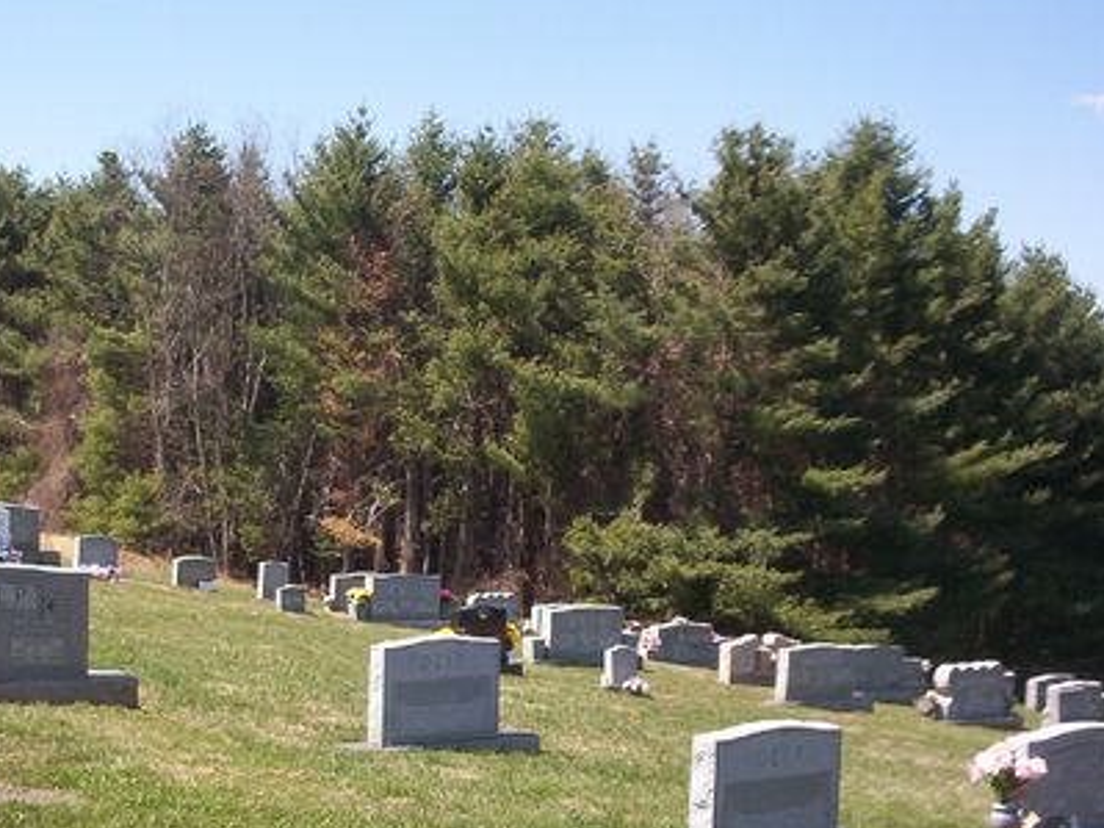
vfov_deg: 28.0
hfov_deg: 36.7
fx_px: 1658
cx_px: 434
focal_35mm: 52
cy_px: 478
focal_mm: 6
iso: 100
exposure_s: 1/453
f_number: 4.5
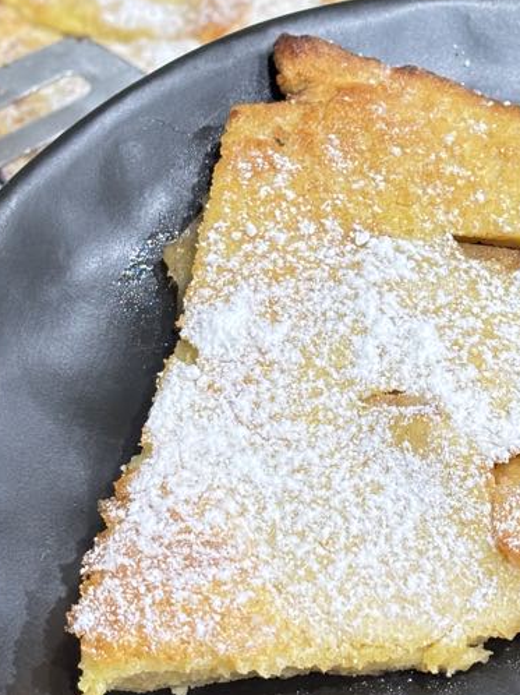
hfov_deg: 13.7
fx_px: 2145
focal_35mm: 107
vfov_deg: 18.4
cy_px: 268
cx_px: 498
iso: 125
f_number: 1.6
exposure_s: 1/50
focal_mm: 5.96
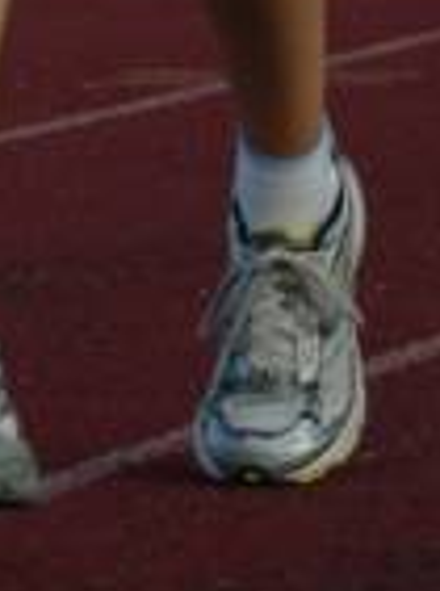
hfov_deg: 2.3
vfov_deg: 3.0
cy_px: -717
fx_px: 11186
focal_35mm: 657
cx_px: 96
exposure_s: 1/180
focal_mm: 80
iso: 200
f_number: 5.6
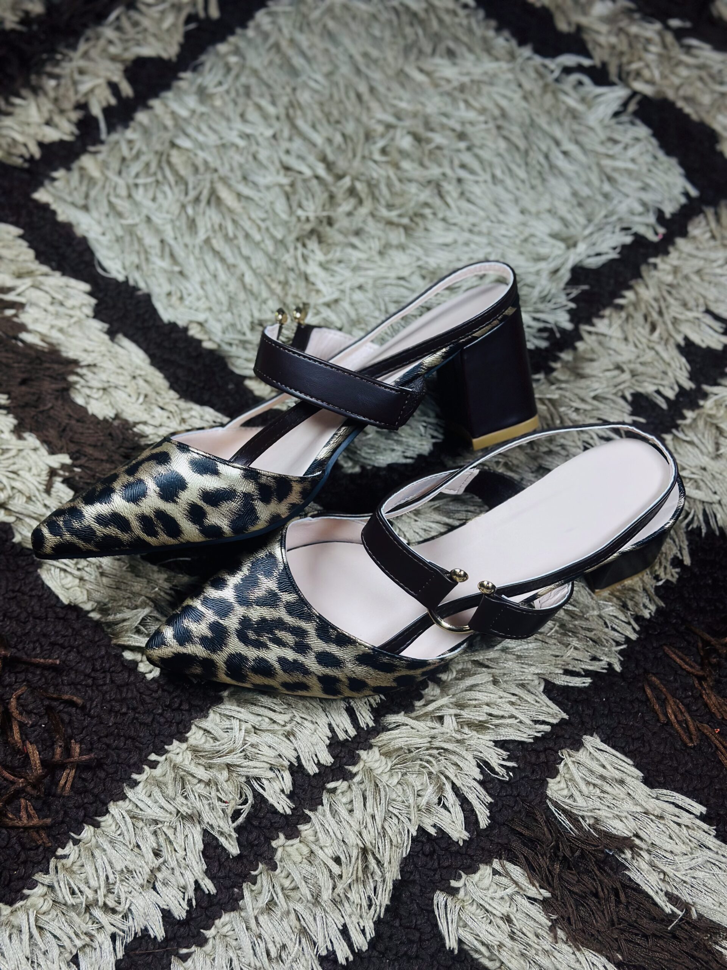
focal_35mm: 48
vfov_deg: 39.7
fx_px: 1344
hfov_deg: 30.3
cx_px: 364
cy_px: 485
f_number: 1.78
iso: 80
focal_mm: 6.86
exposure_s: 1/294
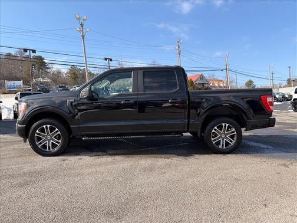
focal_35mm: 24
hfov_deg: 71.6
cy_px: 112
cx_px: 148
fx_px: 206
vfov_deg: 56.8
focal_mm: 6.76
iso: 80
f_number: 1.78
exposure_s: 1/3425
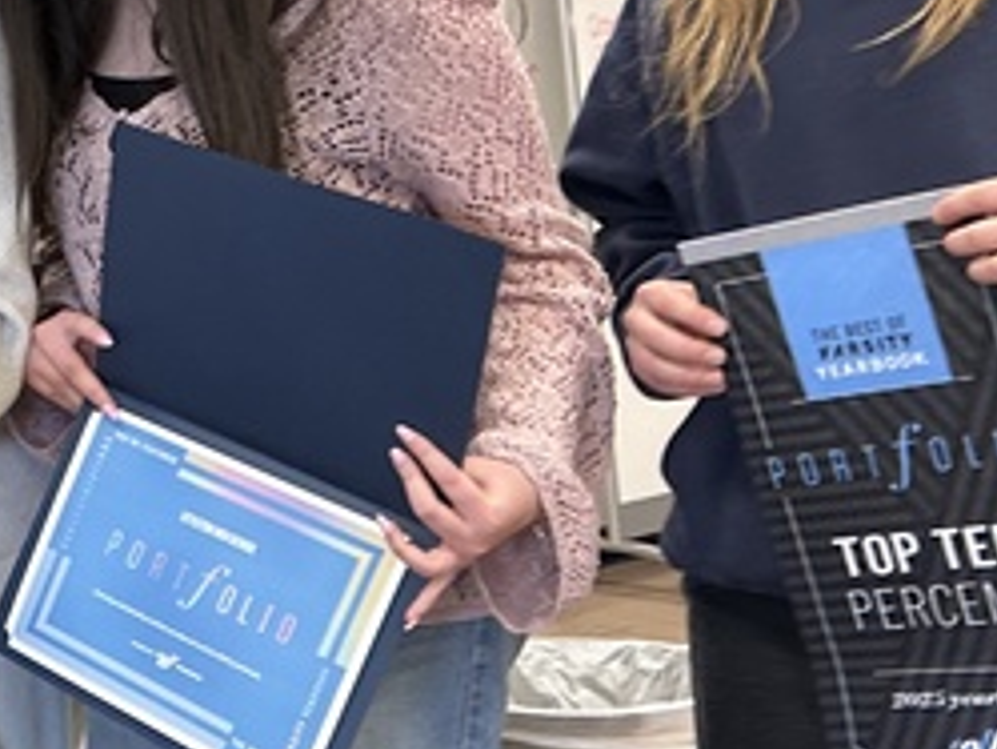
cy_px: 304
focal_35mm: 77
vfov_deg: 19.1
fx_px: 2219
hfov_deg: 22.1
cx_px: -380
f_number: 1.78
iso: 200
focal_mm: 6.86
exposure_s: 1/60
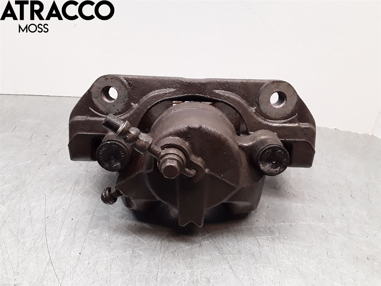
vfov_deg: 49.7
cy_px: 143
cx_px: 190
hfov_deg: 63.4
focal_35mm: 28
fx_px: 308
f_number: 1.9
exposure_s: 1/100
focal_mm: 2.91
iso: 100
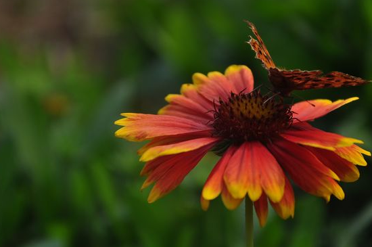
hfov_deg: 10.3
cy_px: 120
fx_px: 2070
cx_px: 195
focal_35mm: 201
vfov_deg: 6.8
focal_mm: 105
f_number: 5.6
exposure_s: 1/320
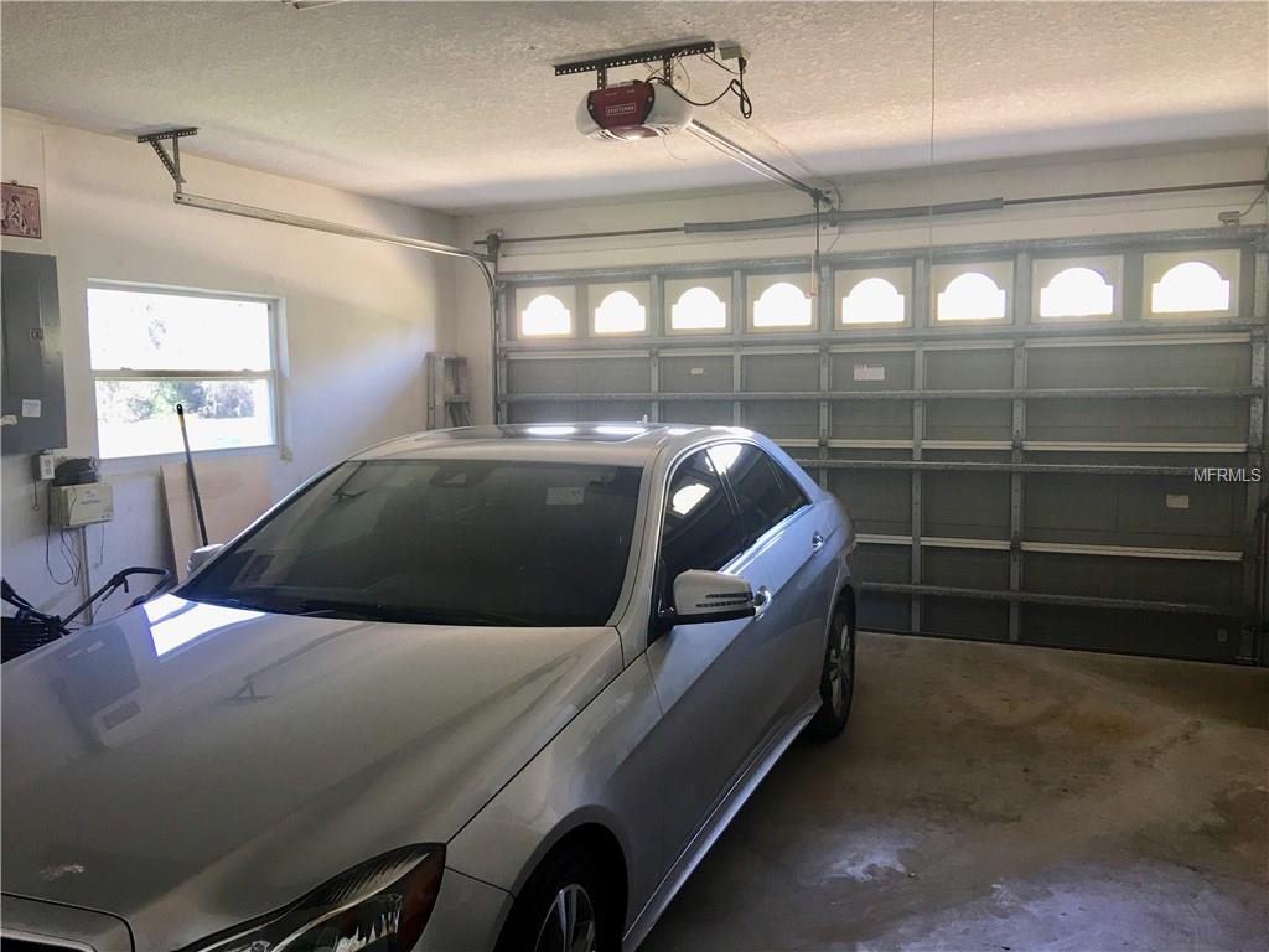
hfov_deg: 61.7
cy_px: 476
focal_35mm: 29
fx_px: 1063
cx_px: 634
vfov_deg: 48.2
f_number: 2.2
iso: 25
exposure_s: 1/15
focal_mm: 4.15
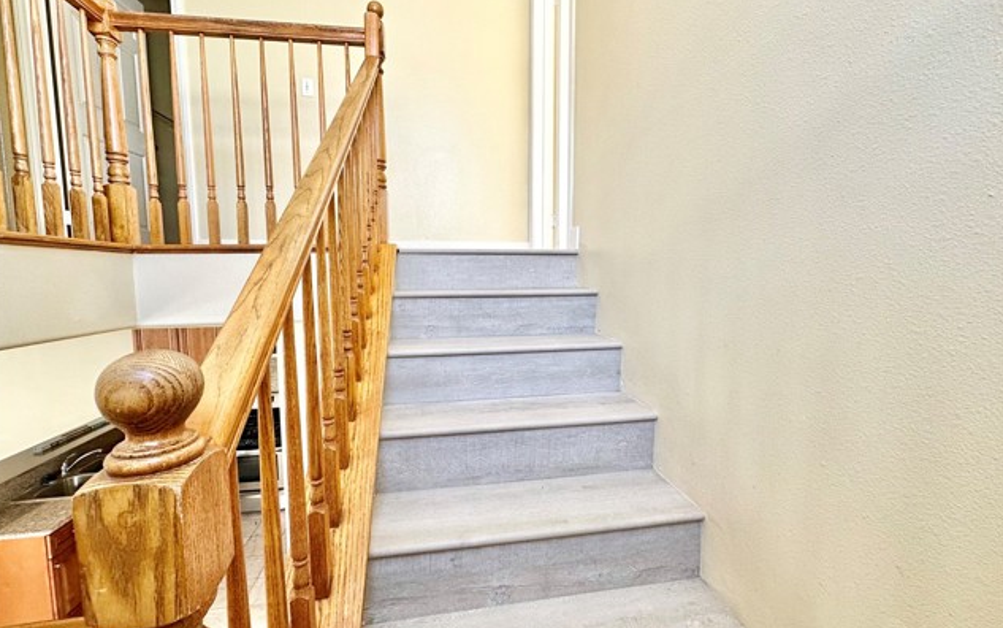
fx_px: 410
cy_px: 311
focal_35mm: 15
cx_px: 499
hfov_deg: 101.4
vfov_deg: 74.8
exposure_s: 1/120
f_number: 2.2
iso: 125
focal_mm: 2.22
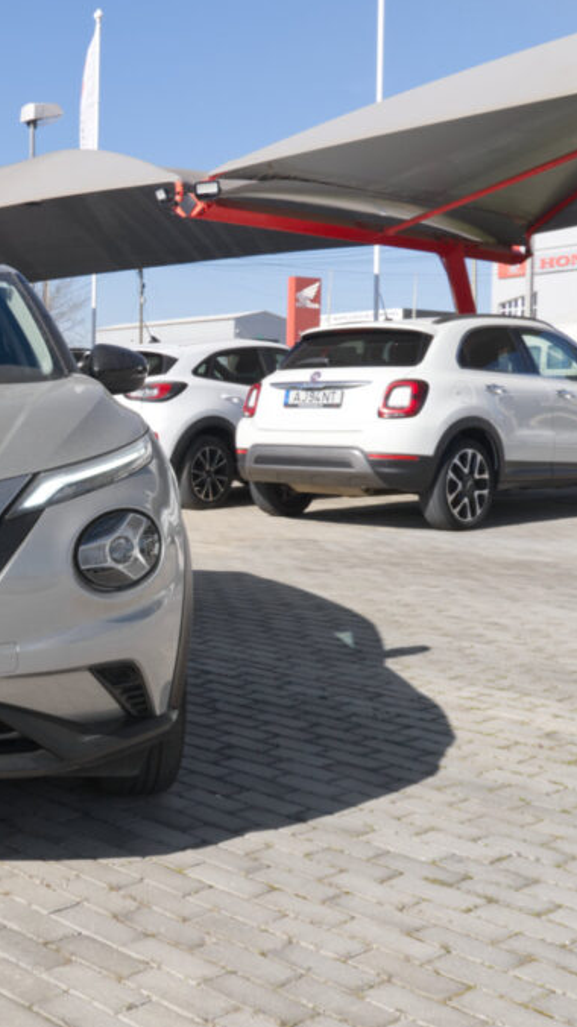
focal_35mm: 46
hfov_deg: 23.7
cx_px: -112
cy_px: 511
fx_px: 1252
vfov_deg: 44.6
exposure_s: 1/250
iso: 160
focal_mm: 19.2
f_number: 9
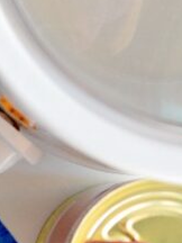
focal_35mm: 302
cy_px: 198
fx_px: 2117
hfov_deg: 4.9
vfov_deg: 6.6
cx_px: -134
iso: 2000
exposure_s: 1/320
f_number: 3.2
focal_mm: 50
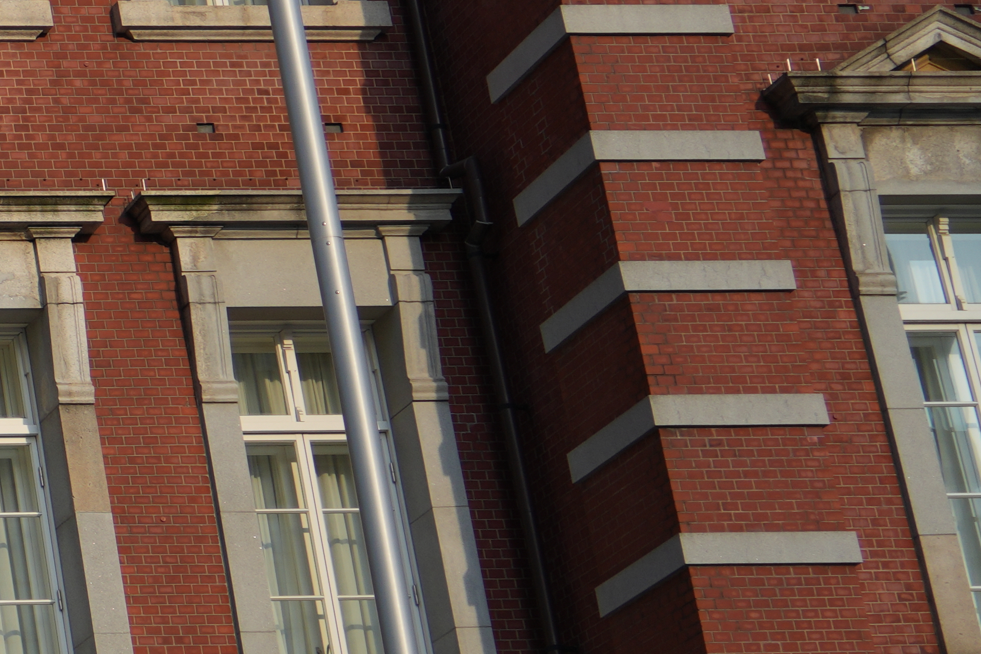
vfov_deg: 9.8
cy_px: 59
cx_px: -1405
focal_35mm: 139
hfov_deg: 11.9
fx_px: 3787
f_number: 4
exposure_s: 1/250
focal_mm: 28
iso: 100
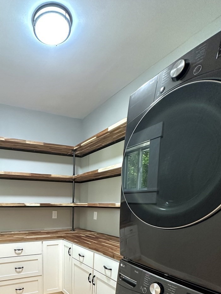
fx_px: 196
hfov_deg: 56.0
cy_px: 238
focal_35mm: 23
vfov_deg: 66.6
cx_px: 55
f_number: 2.2
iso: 320
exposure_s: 1/60
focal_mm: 2.22
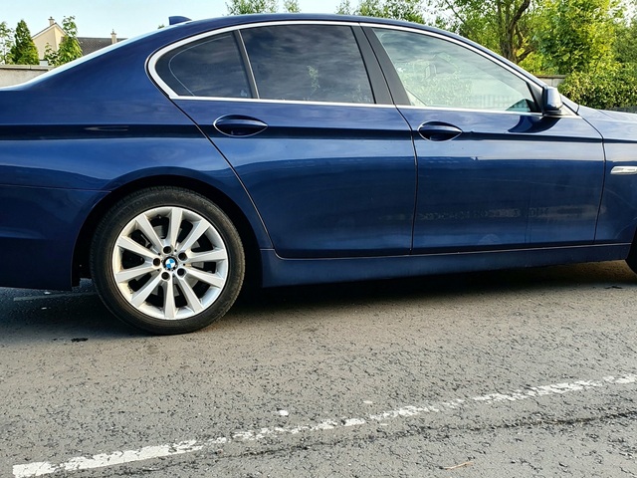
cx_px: 318
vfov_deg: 53.1
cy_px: 239
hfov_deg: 67.3
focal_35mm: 26
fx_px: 478
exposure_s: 1/120
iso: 80
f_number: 2.4
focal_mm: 4.32
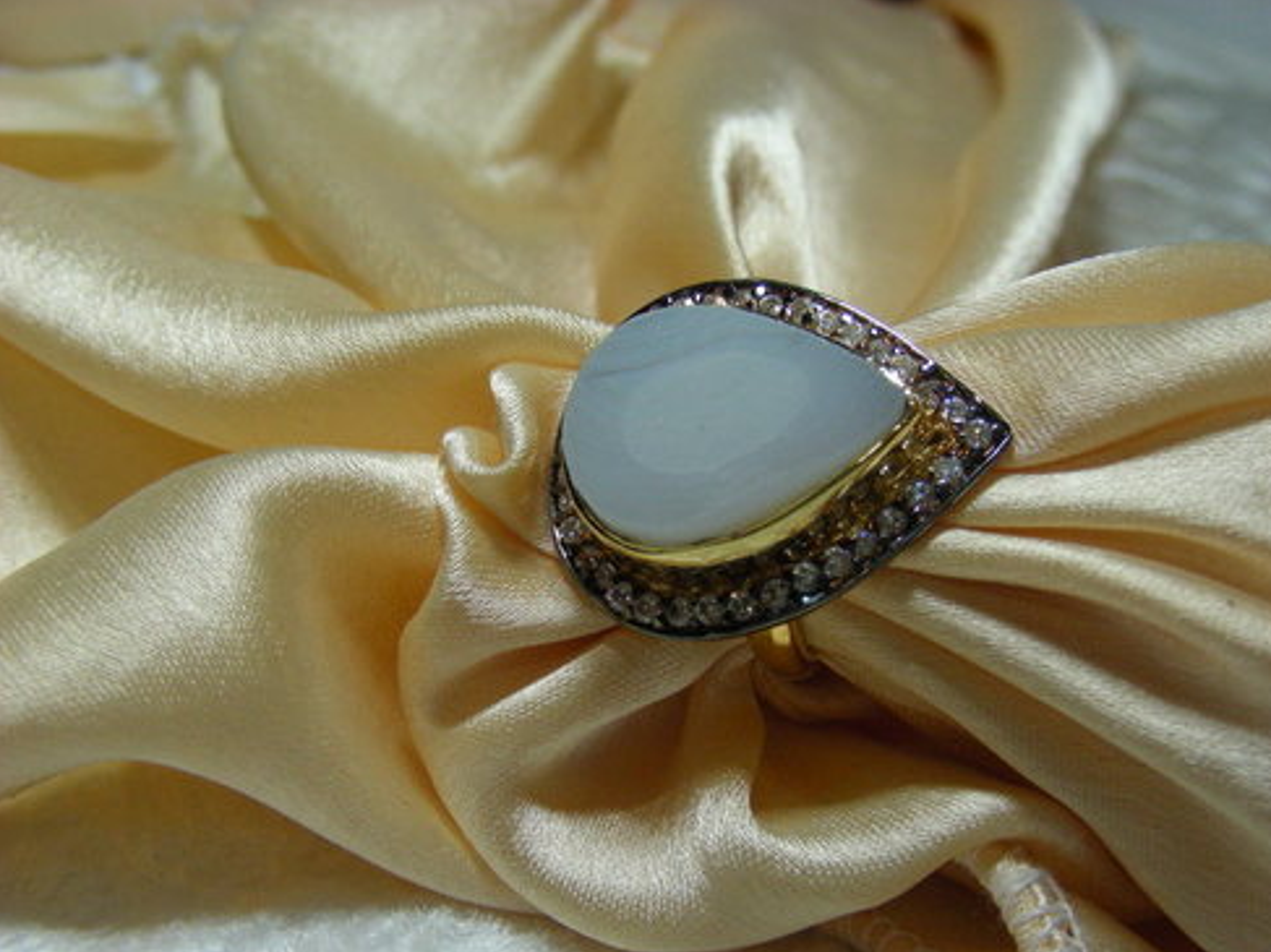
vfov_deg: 36.8
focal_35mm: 39
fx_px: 1432
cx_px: 647
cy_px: 484
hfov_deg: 47.9
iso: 200
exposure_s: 1/117
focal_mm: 6.3
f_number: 4
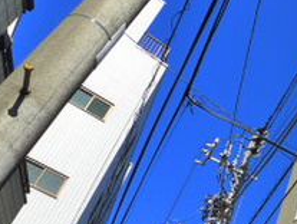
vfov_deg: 18.1
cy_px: 185
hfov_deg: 20.1
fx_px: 696
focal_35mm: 81
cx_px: 469
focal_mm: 5.1
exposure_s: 1/800
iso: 400
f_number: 4
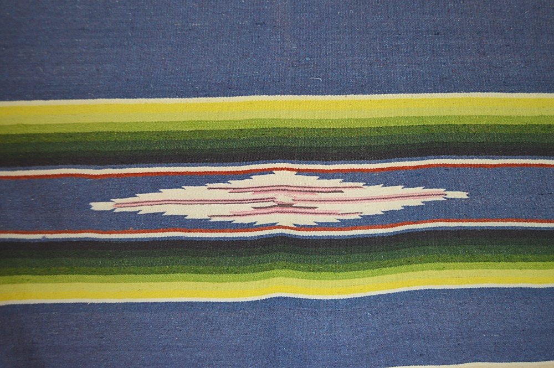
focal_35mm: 30
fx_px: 461
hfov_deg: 62.0
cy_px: 184
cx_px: 277
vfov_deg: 43.5
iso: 450
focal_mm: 20
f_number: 3.5
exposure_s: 1/60
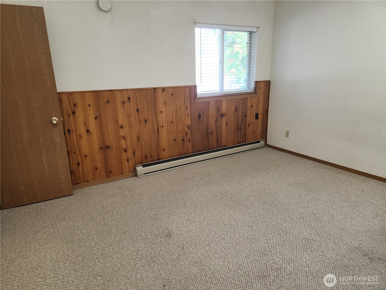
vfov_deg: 58.9
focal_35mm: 23
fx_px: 256
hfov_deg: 73.9
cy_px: 145
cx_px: 193
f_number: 1.8
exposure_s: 1/60
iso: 100
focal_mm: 5.4
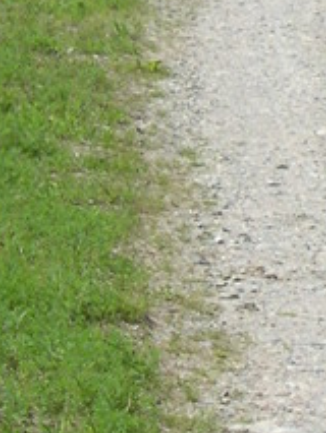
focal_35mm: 534
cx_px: 342
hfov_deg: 2.8
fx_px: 6699
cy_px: 12
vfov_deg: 3.7
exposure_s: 1/515
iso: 100
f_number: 4.9
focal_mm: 24
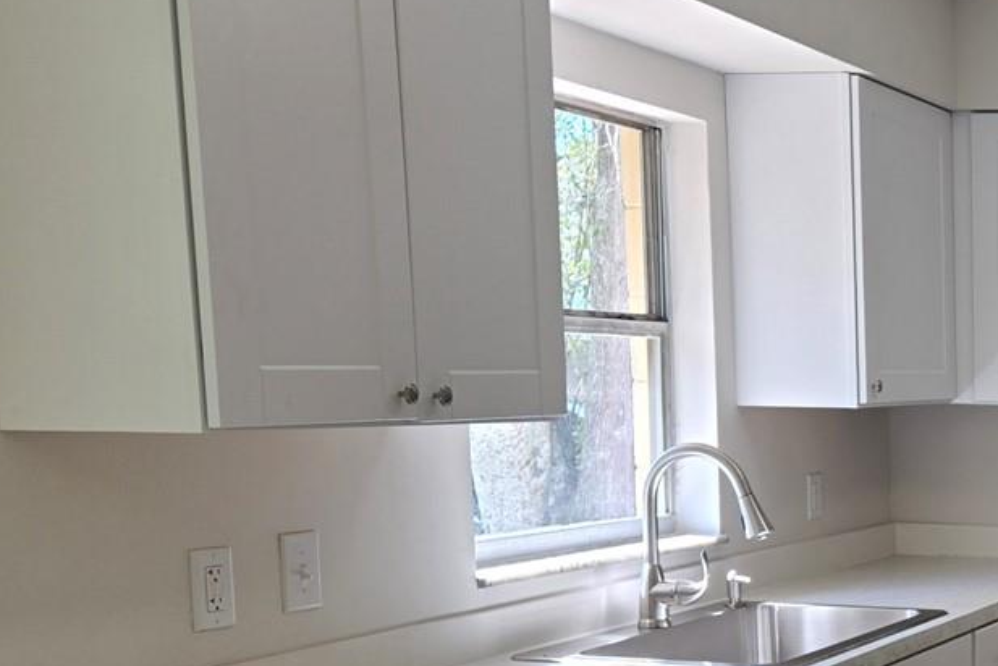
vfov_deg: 21.5
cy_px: 585
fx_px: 1720
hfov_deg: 27.8
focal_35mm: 62
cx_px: 1242
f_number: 1.8
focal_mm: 5.4
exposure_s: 1/120
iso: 32
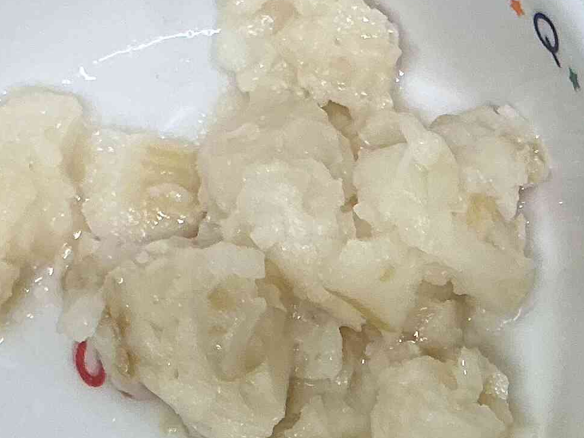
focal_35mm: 120
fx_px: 2025
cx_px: 783
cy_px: 772
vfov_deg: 11.5
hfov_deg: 15.5
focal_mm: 3
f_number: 1.8
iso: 64
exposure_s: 1/120
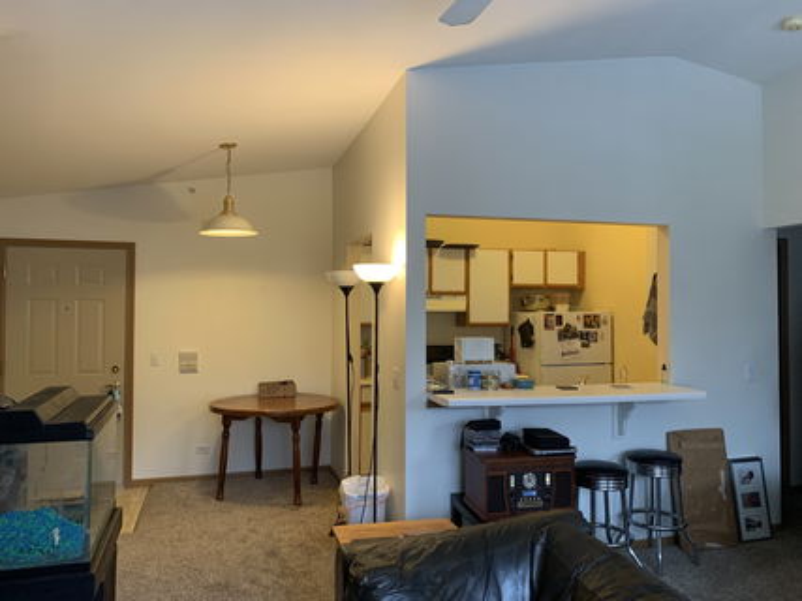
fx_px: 602
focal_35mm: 26
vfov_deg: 53.0
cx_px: 401
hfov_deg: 67.3
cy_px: 300
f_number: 1.8
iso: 250
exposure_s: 1/60
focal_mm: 4.25
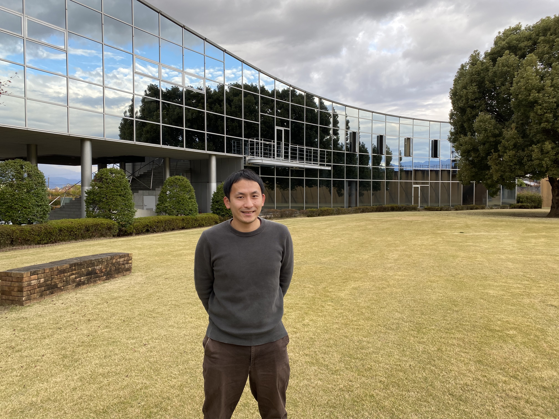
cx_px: 280
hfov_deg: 67.3
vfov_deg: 53.1
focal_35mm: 26
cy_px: 210
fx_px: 420
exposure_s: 1/163
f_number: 1.8
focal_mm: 4.25
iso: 32
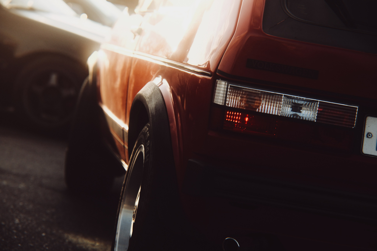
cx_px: 188
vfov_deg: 12.1
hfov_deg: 18.1
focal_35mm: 113
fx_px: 1183
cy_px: 126
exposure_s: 1/3800
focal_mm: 75
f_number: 2.8
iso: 640
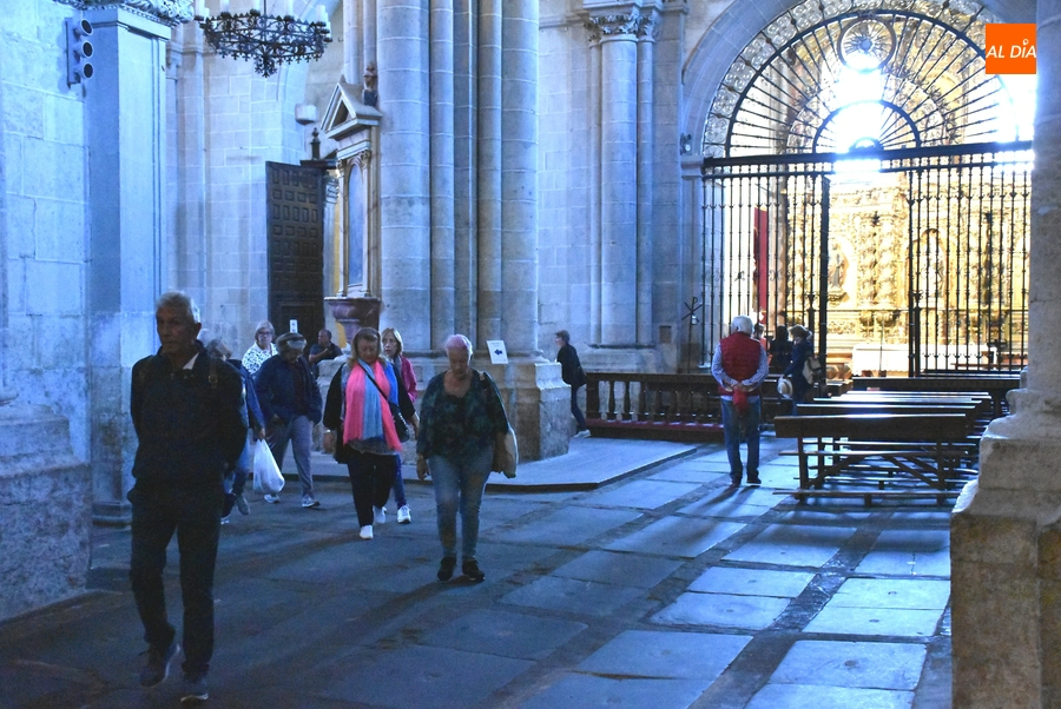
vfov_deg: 33.1
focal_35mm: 40
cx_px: 530
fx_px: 1195
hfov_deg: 47.9
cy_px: 354
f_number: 4
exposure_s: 1/125
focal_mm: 27
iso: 14400
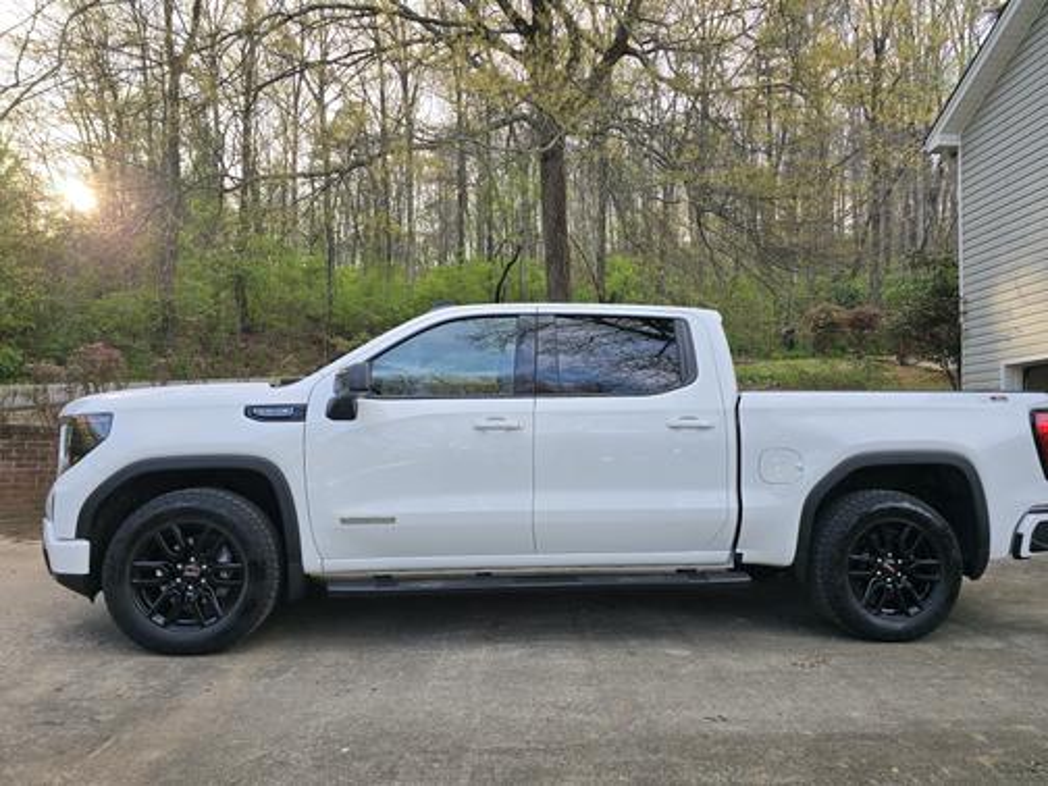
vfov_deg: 58.9
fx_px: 696
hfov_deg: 73.9
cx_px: 524
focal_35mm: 23
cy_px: 393
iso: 20
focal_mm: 6.3
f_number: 1.7
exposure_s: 1/180
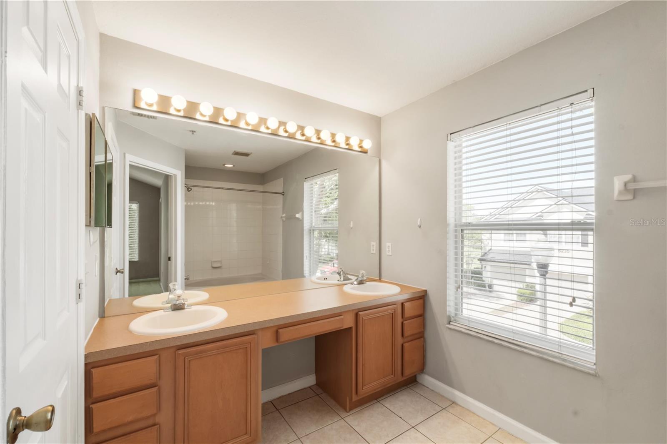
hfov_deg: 100.4
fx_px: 278
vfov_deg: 77.3
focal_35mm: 15
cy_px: 222
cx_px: 334
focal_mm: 10
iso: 320
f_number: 16
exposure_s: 1/6
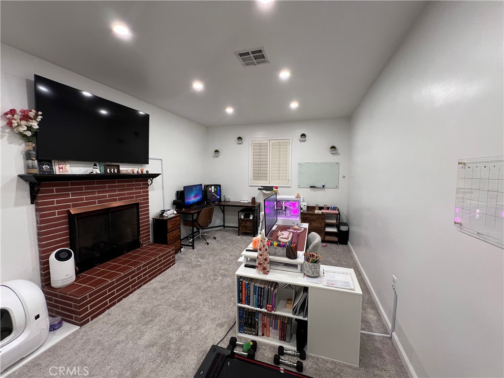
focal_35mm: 13
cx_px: 252
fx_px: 189
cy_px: 189
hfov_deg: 106.2
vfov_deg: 89.9
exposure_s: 1/60
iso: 160
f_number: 1.8
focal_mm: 1.57
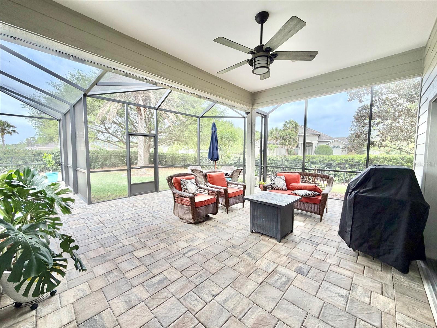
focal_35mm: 14
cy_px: 164
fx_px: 177
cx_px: 218
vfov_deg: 85.7
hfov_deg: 102.1
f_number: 2.2
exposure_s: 1/148
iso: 50
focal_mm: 2.22
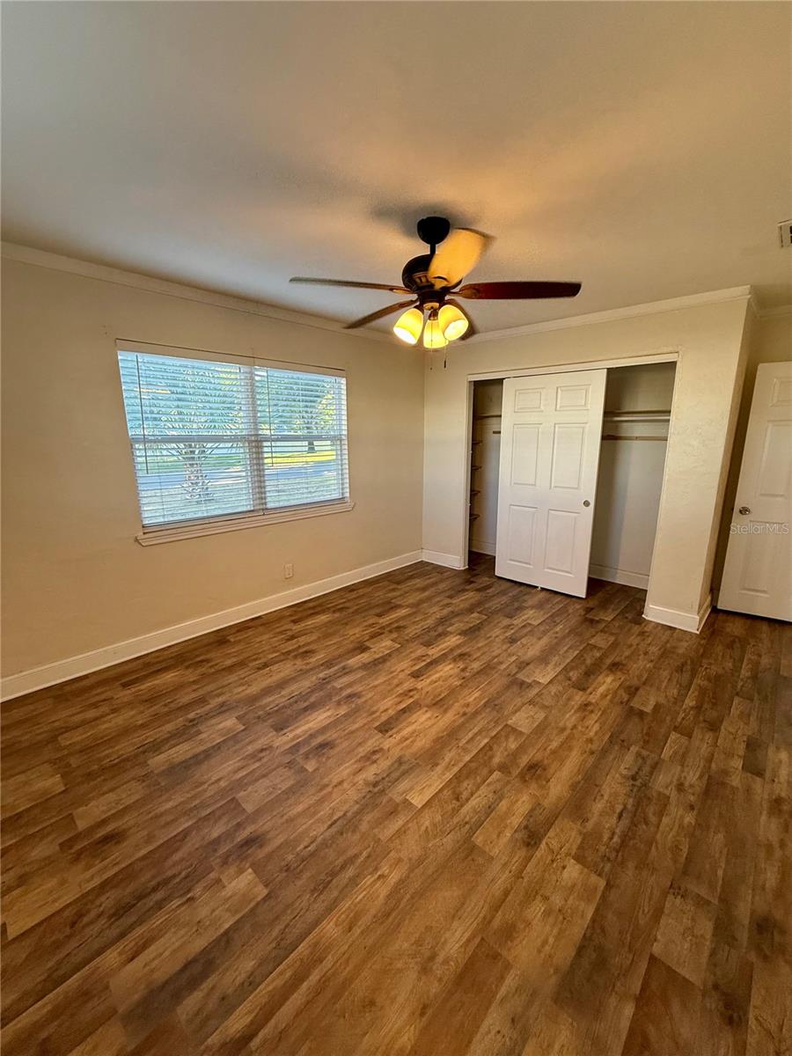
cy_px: 528
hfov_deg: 85.7
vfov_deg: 102.1
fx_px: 427
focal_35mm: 14
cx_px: 396
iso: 250
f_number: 2.2
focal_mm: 2.22
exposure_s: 1/120
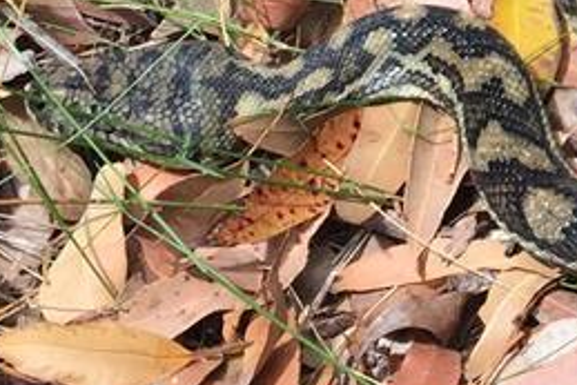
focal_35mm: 152
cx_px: 1066
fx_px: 2437
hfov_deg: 12.3
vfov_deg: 8.6
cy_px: -353
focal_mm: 4.15
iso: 32
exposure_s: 1/476
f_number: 2.2
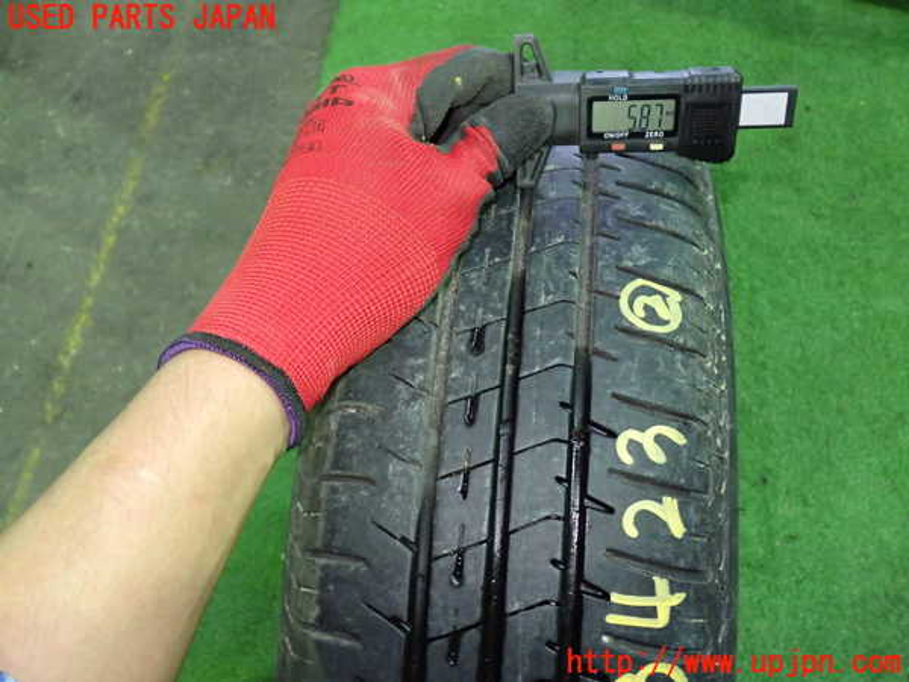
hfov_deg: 56.8
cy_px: 341
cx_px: 454
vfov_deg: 44.2
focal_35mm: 32
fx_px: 840
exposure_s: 1/30
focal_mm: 5.79
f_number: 2.4
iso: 800
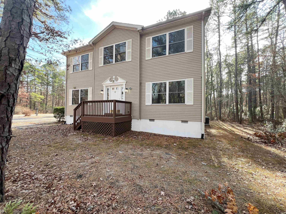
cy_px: 107
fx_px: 107
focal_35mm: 13
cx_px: 143
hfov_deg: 106.2
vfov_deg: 89.9
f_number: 1.8
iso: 32
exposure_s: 1/99
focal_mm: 1.57
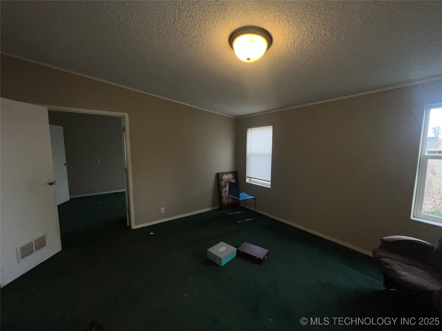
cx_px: 221
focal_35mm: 13
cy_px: 166
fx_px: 166
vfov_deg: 89.9
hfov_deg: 106.2
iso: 32
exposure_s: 1/122
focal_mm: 1.57
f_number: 1.8
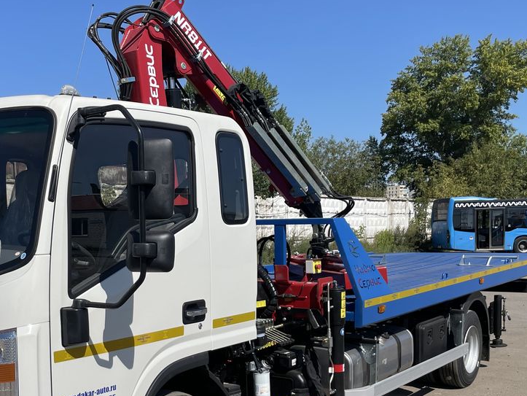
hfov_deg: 40.4
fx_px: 701
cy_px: 288
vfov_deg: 31.1
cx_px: 152
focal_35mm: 46
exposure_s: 1/4831
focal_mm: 4.2
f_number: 1.6
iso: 32
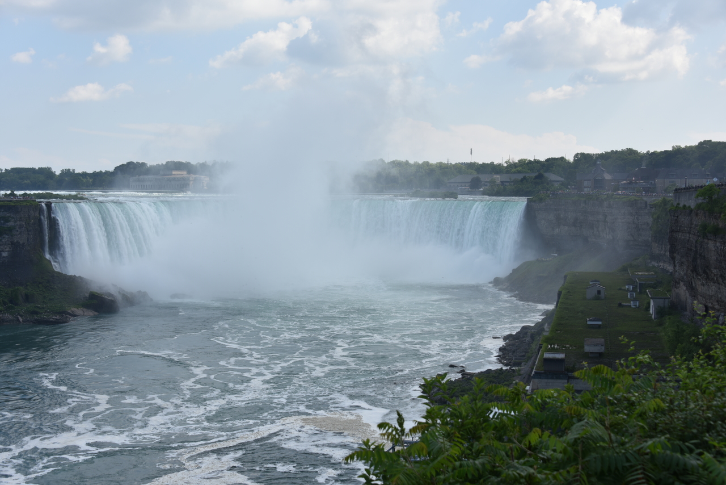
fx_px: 968
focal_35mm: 48
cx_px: 363
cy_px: 242
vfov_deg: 28.1
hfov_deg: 41.1
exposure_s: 1/250
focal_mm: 48
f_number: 8
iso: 100
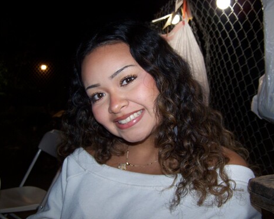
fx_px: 324
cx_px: 146
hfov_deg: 45.8
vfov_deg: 37.3
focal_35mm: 40
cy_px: 110
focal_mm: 6.3
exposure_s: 1/60
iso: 80
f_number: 2.8
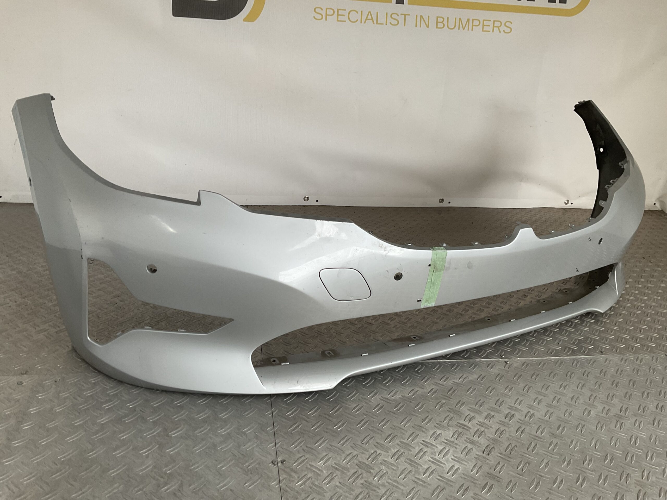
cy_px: 250
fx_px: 559
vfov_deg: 48.2
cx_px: 334
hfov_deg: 61.7
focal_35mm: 29
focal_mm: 3
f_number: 1.8
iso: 50
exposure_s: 1/50
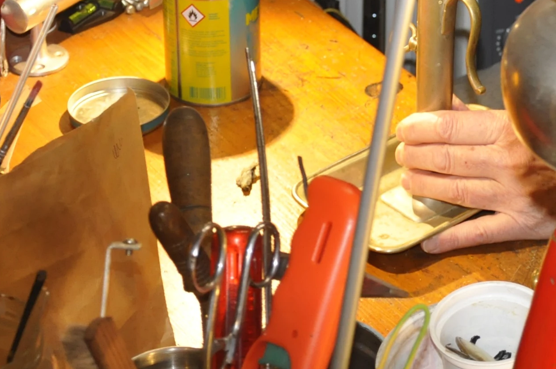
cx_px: 521
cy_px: -212
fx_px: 1845
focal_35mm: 120
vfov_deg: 10.9
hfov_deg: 16.9
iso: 800
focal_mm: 25
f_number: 4
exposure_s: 1/60
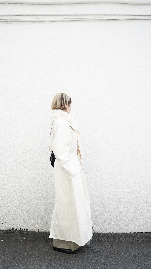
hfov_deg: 38.9
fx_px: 214
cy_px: 138
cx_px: 73
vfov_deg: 64.3
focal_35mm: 30
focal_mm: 28
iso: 640
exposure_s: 1/400
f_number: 5.6
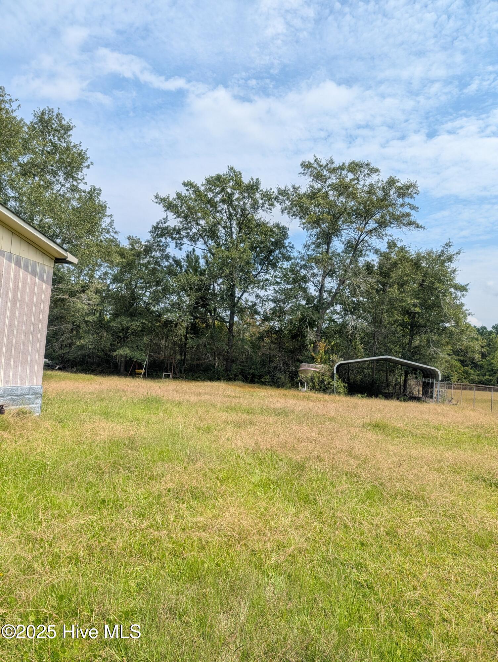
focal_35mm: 24
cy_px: 331
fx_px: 459
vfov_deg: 71.5
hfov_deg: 56.9
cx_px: 249
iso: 19
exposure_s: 1/1462
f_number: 1.68
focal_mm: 6.9
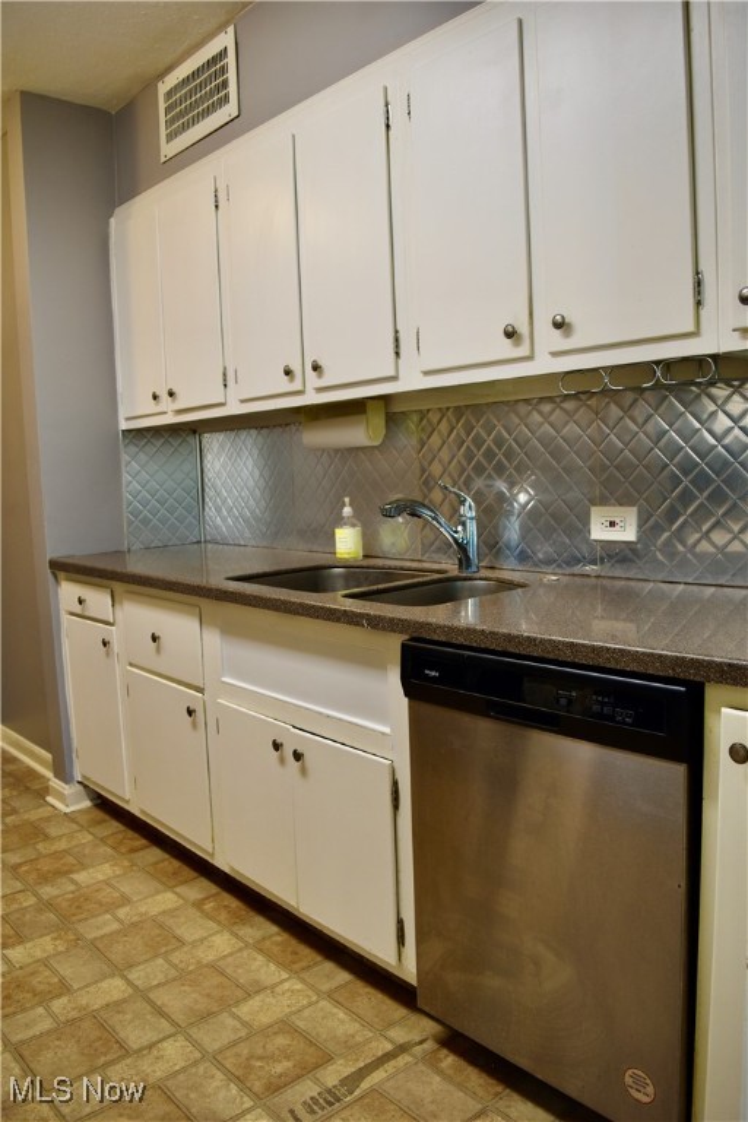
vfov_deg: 67.4
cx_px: 374
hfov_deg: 47.9
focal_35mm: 27
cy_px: 561
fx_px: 841
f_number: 4.5
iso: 400
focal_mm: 18
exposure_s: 1/80
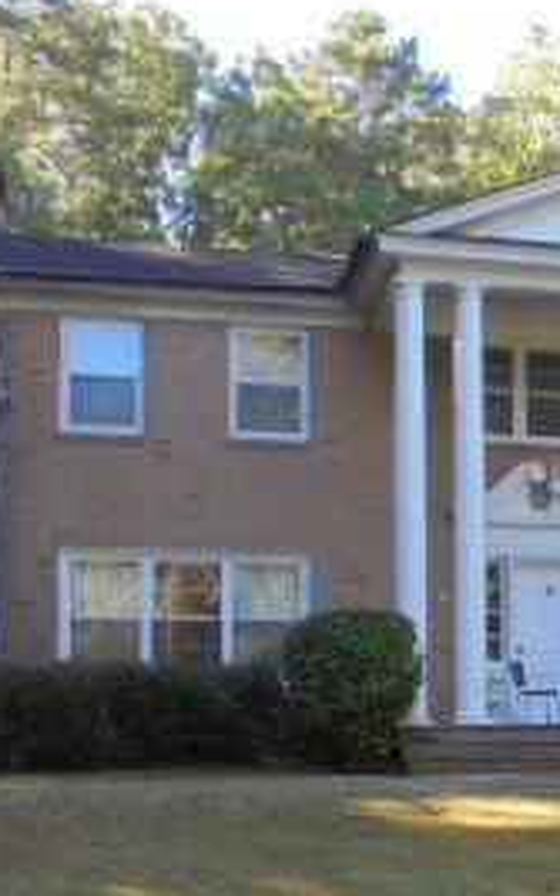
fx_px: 1611
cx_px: 681
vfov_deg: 30.4
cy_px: 708
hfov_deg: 18.6
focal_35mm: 66
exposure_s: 1/100
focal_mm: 4.6
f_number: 3.5
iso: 100
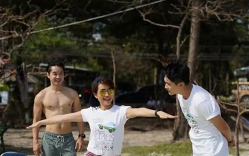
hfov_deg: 15.9
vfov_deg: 10.0
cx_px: 124
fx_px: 889
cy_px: 103
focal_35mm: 131
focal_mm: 85
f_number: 3.5
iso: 100
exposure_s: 1/2000
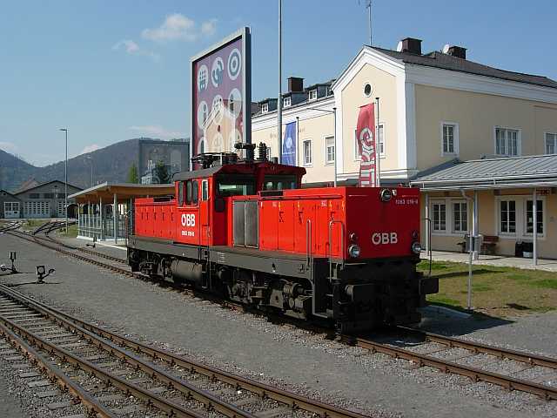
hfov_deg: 49.0
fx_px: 611
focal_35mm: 38
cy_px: 209
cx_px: 278
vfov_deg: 37.7
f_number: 4.8
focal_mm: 7.8
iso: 79
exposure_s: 1/912
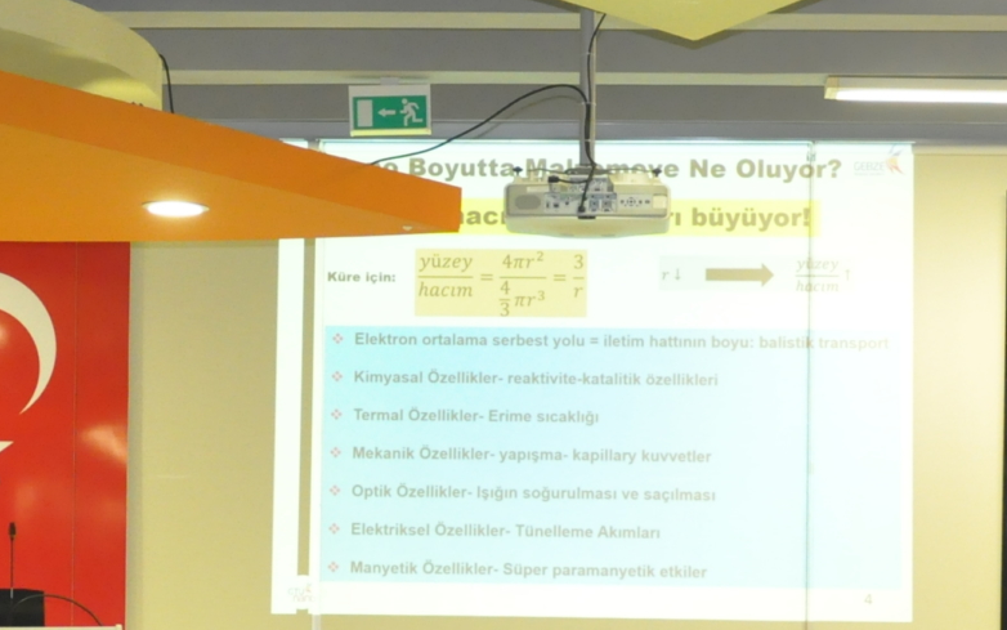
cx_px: 492
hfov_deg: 17.4
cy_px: 696
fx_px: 3294
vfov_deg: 10.8
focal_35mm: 120
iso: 1600
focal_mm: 24
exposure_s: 1/60
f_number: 5
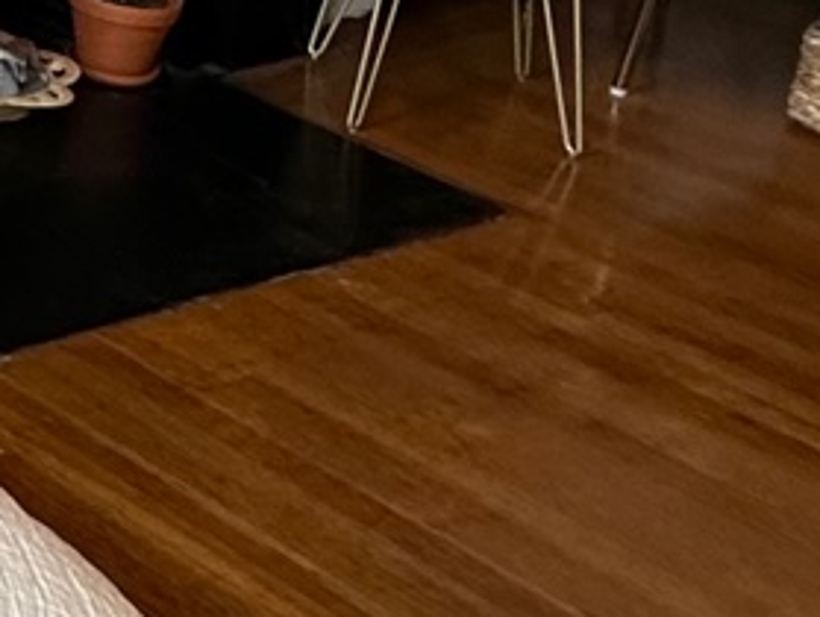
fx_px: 2396
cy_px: -259
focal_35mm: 101
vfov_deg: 13.9
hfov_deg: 15.2
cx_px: -873
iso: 160
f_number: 2.2
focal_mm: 2.22
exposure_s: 1/60
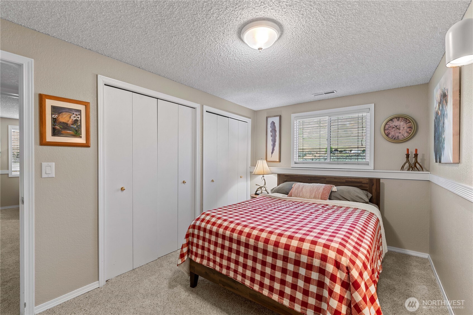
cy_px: 158
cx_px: 236
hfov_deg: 100.4
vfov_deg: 77.4
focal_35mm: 15
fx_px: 197
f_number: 8
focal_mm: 15
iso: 200
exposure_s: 1/4
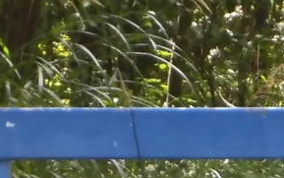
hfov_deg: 3.2
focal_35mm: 652
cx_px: 405
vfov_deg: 2.0
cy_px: 215
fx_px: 5049
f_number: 5.2
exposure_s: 1/160
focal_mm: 24.81
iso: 320
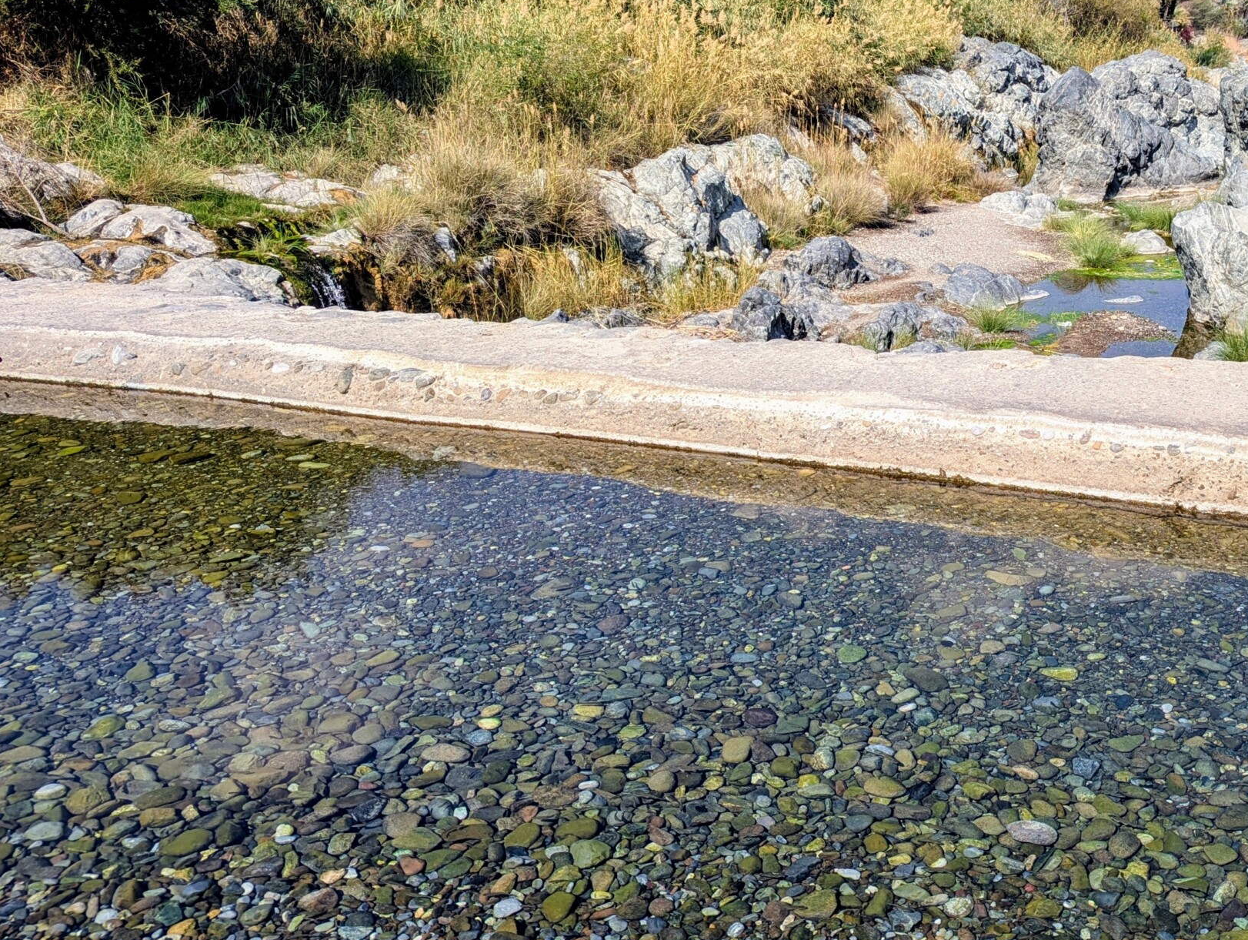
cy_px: 401
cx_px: 961
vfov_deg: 38.7
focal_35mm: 37
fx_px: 1336
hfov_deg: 47.9
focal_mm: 6.81
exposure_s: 1/1715
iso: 42
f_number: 1.85
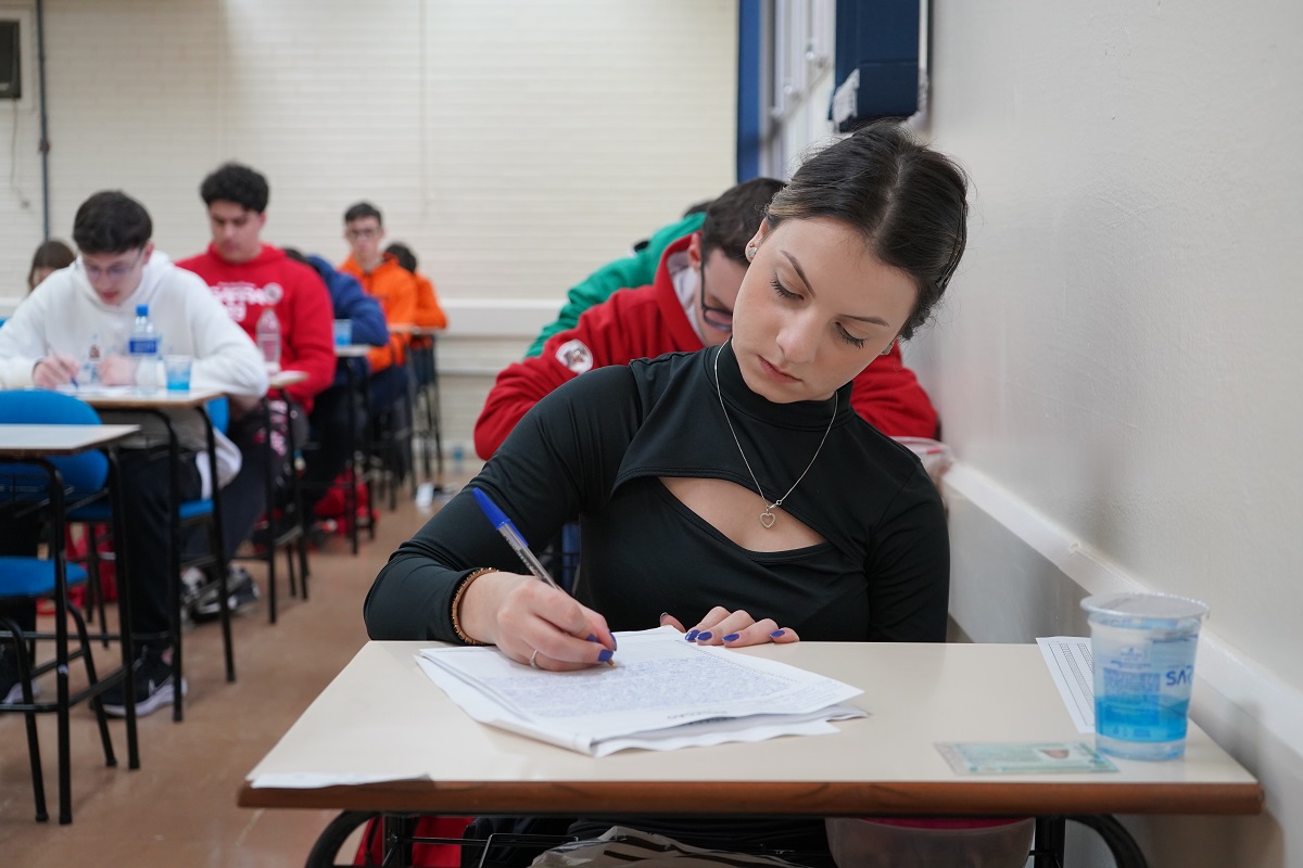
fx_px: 1701
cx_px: 652
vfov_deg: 28.6
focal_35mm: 47
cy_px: 434
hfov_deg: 41.9
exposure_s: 1/160
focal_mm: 47
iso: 2000
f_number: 4.5
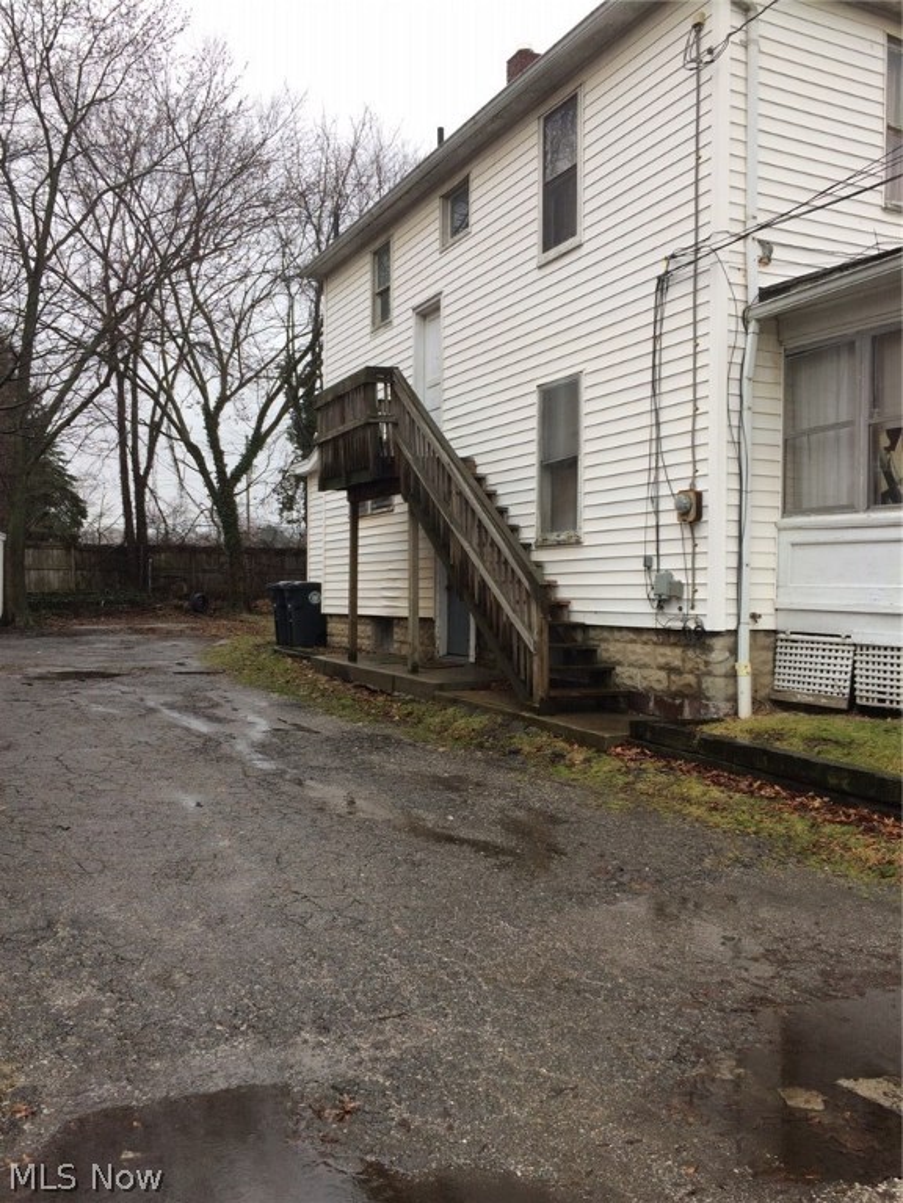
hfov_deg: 48.2
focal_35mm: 29
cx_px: 452
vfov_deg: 61.7
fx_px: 1009
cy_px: 602
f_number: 2.2
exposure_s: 1/120
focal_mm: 4.15
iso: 40
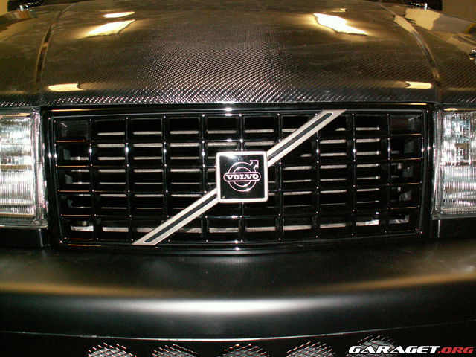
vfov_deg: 40.7
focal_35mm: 35
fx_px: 481
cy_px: 178
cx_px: 238
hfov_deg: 52.6
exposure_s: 1/40
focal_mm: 5.86
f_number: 2.8
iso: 160
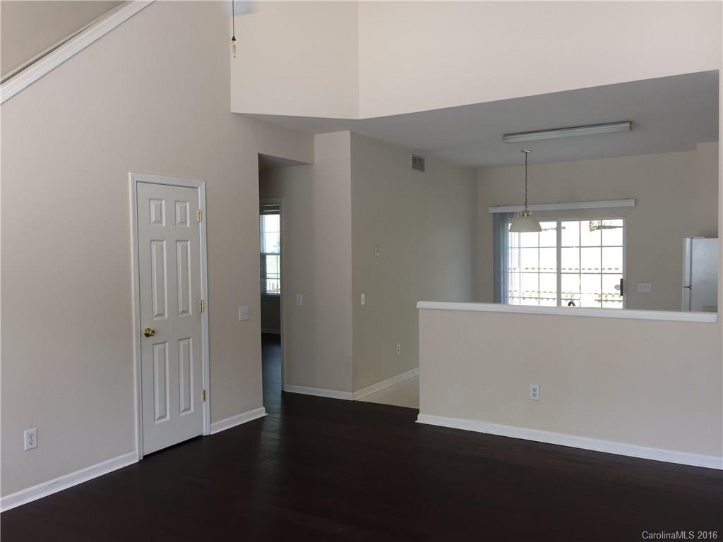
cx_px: 362
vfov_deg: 48.2
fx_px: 606
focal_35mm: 29
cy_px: 271
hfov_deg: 61.7
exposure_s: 1/60
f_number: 2.2
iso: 32
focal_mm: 4.15
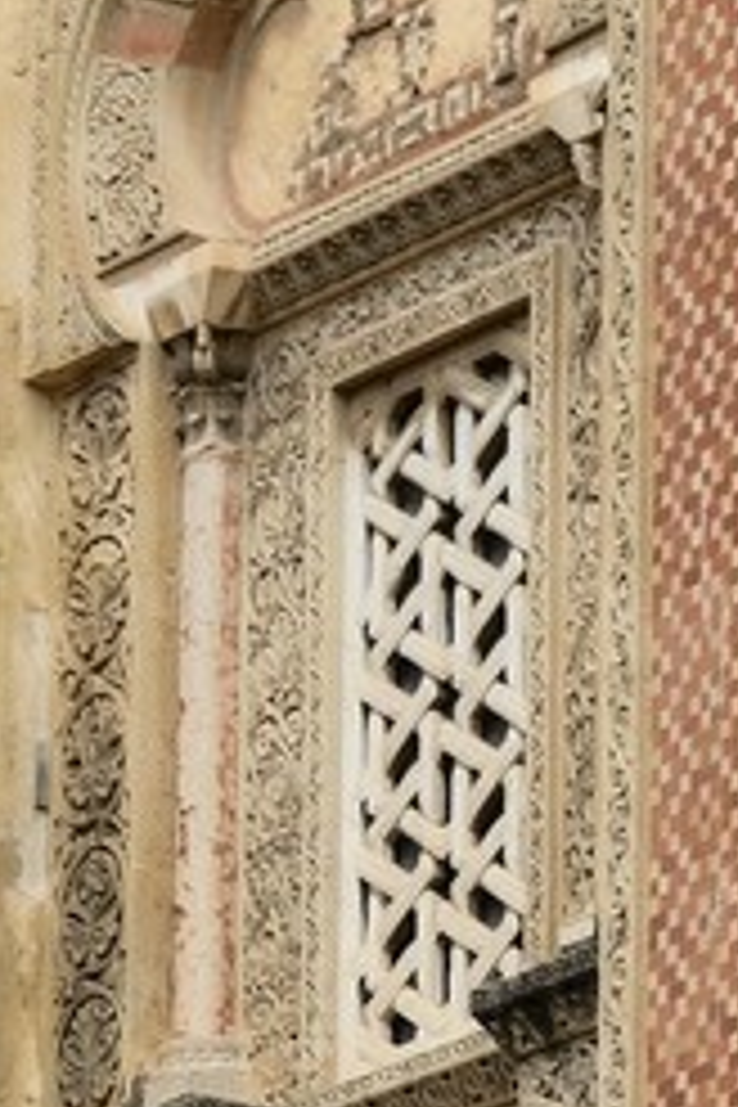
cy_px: 2858
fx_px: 12022
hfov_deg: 3.5
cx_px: 216
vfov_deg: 5.1
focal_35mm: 391
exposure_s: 1/125
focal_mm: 60
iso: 400
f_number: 11
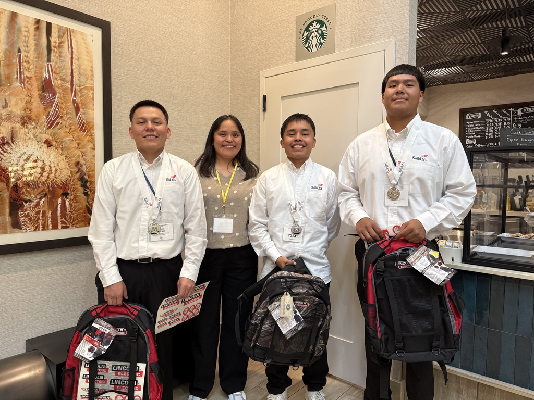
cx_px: 267
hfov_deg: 71.6
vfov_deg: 56.8
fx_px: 370
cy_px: 200
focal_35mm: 24
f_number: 1.78
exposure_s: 1/60
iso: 200
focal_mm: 6.76
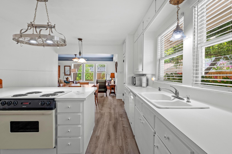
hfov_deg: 100.4
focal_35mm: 15
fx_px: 97
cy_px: 77
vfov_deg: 77.3
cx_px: 116
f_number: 11
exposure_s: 1
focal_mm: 10
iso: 250
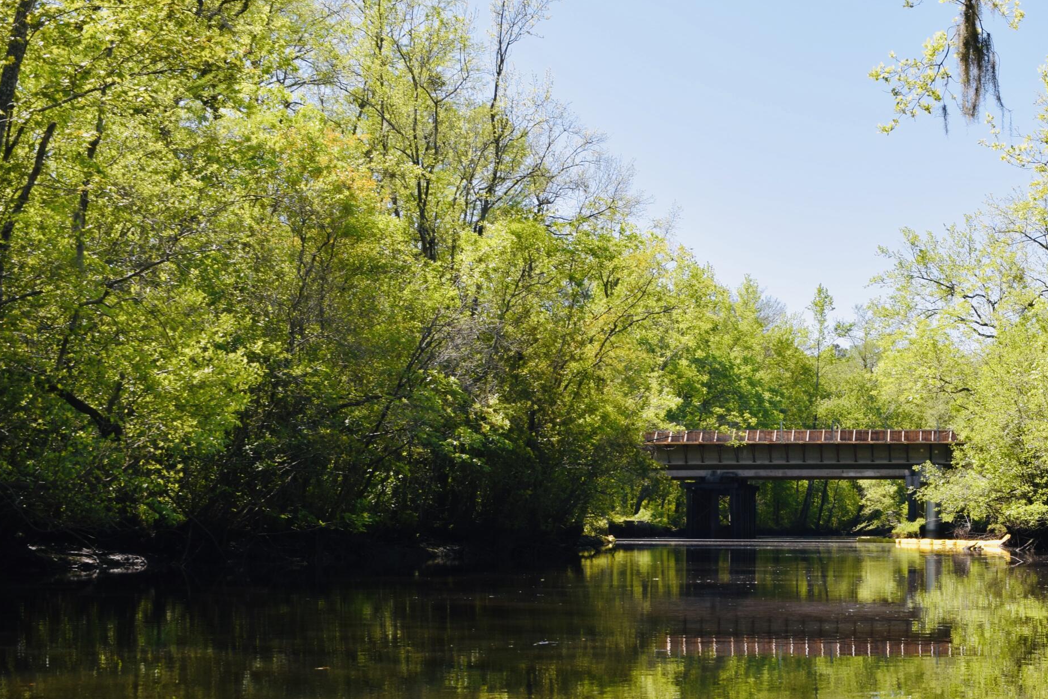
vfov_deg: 23.3
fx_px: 1688
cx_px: 819
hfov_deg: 33.6
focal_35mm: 58
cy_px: 471
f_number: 7.1
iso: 100
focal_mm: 24
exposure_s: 1/200
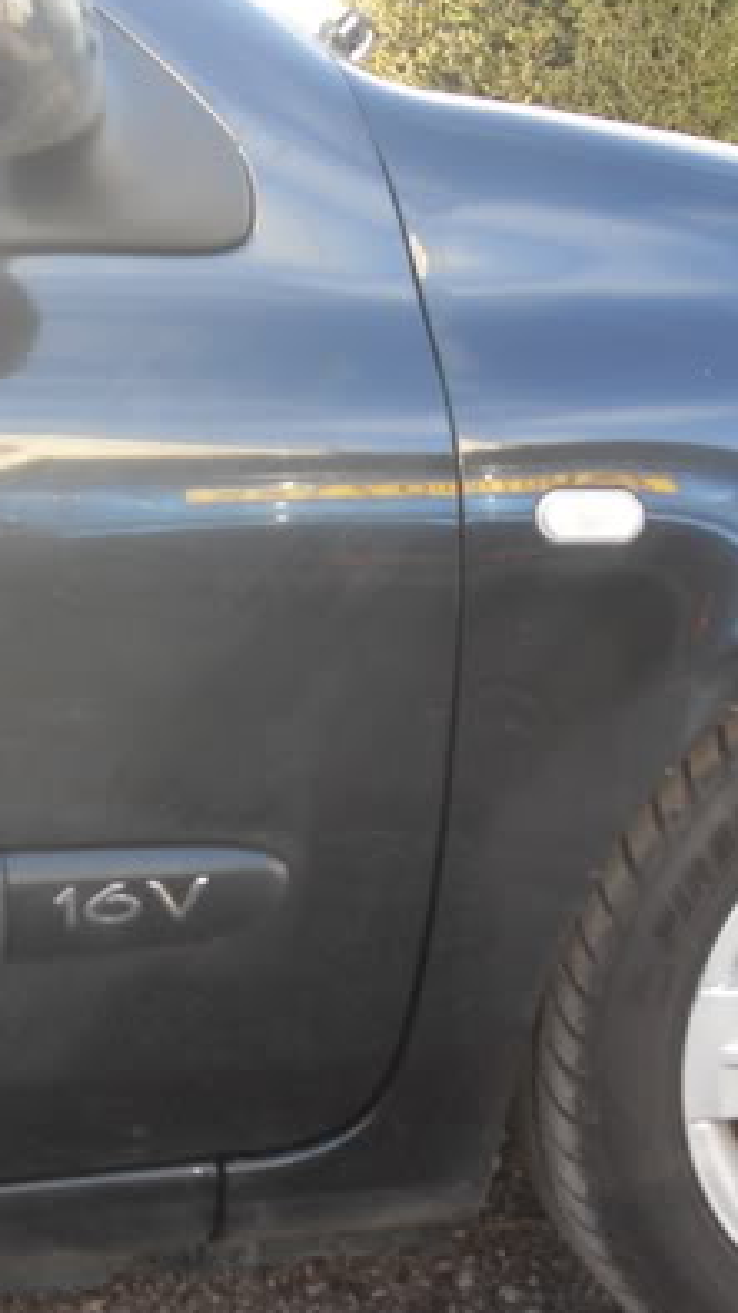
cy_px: 698
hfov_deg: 20.0
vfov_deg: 34.9
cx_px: 479
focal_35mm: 60
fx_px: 2089
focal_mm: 6.3
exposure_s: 1/90
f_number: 2.8
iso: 80
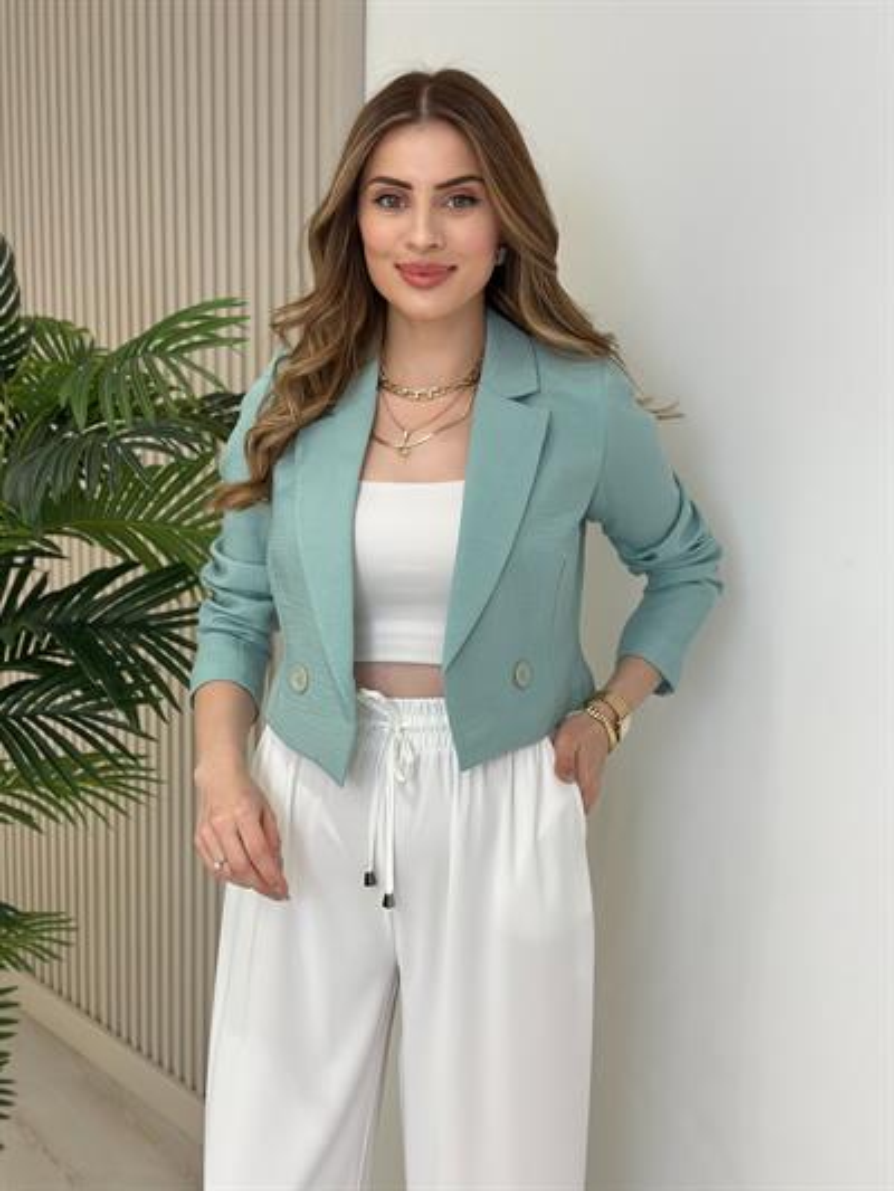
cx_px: 447
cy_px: 596
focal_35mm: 48
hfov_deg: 30.3
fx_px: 1652
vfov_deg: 39.6
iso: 80
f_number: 1.78
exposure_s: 1/272
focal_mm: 6.86
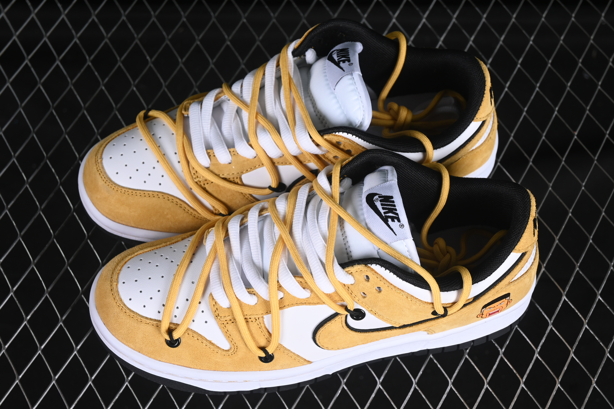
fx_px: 1279
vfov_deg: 18.2
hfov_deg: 27.0
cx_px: 307
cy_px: 204
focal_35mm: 75
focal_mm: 50
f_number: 7.1
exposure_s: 1/80
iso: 160
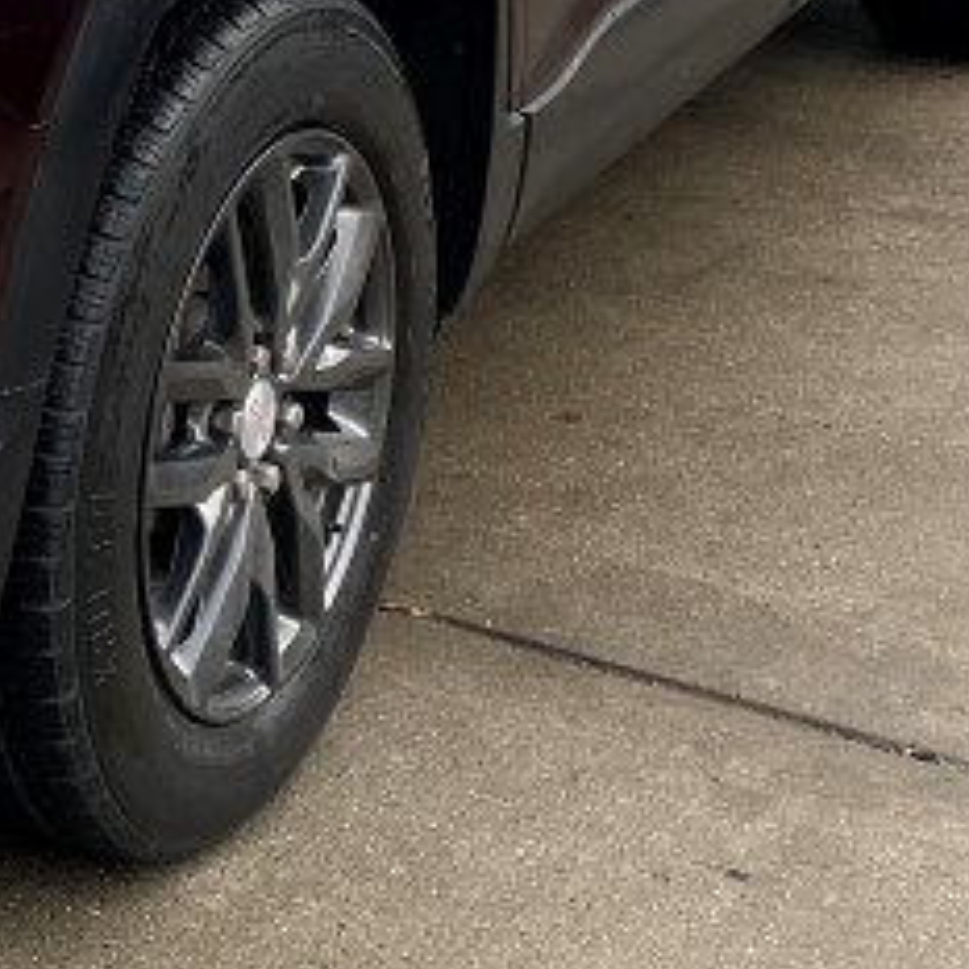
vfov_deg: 16.5
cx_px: -437
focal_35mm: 101
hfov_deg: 15.9
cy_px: -179
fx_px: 3199
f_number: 1.8
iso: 32
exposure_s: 1/207
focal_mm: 4.25
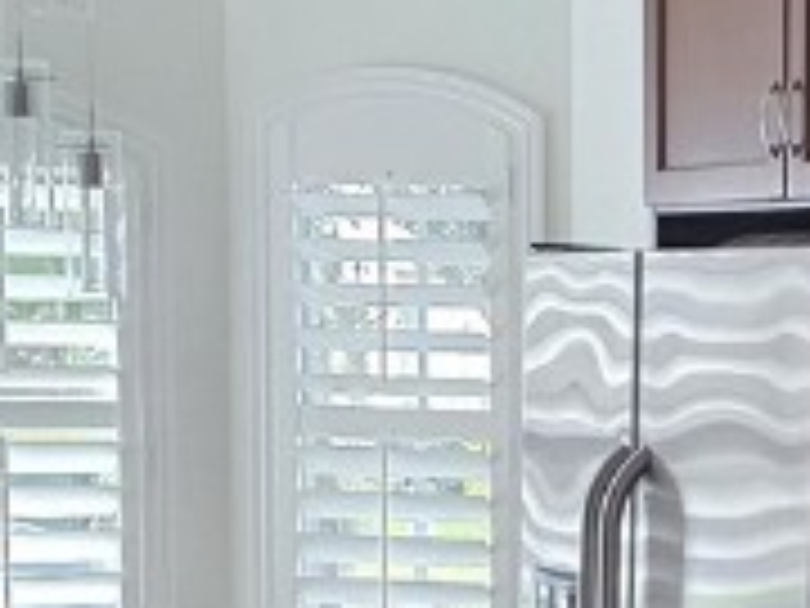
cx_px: 950
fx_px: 3065
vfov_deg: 11.1
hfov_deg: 14.6
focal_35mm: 131
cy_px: 712
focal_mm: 6.3
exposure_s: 1/180
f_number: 1.7
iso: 160
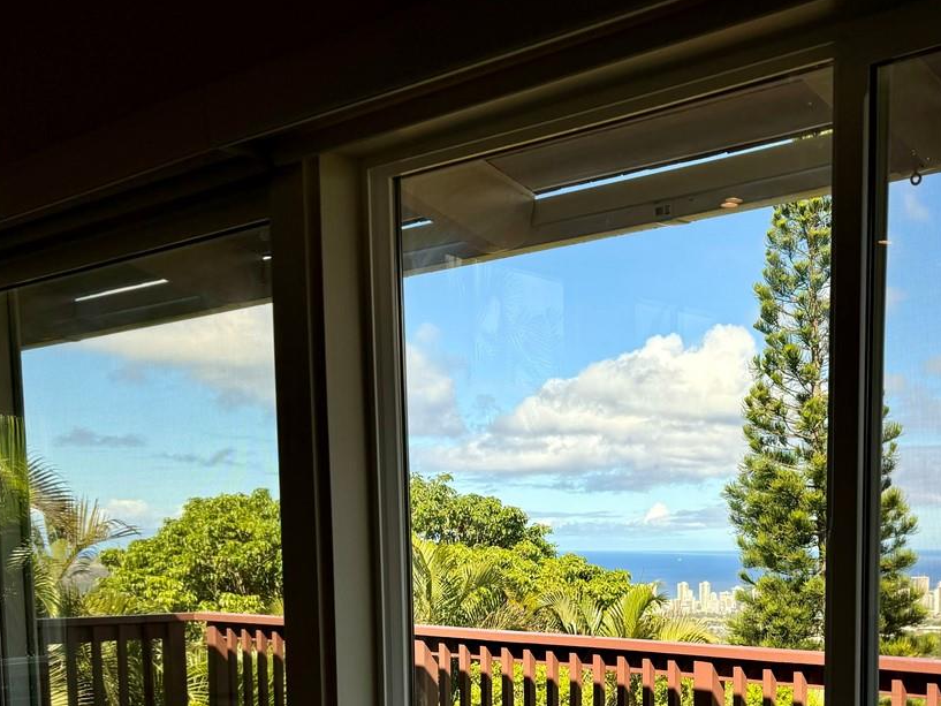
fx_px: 1278
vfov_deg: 29.3
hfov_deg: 39.3
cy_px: 665
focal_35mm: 47
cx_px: 707
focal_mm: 6.76
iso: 80
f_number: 1.78
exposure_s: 1/1488
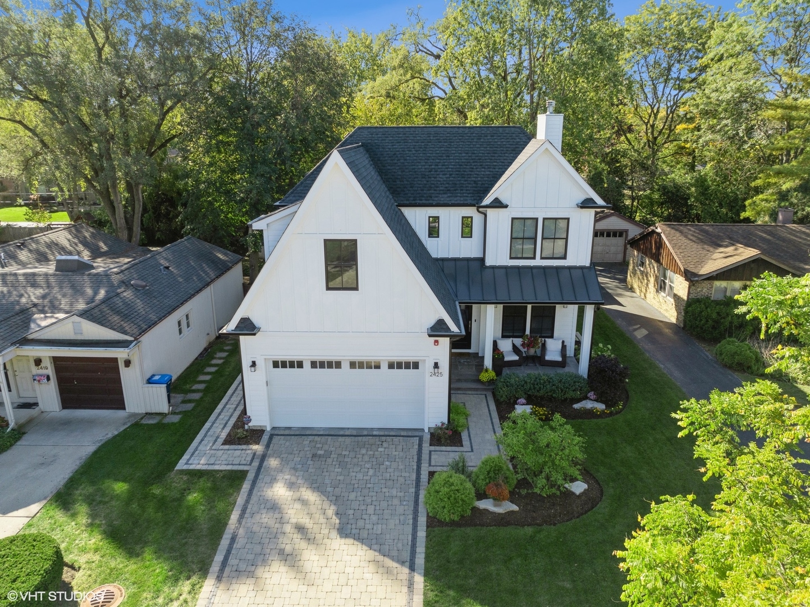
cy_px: 304
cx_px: 405
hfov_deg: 71.6
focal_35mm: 24
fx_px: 561
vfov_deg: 56.8
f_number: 2.8
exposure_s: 1/200
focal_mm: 12.29
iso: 160
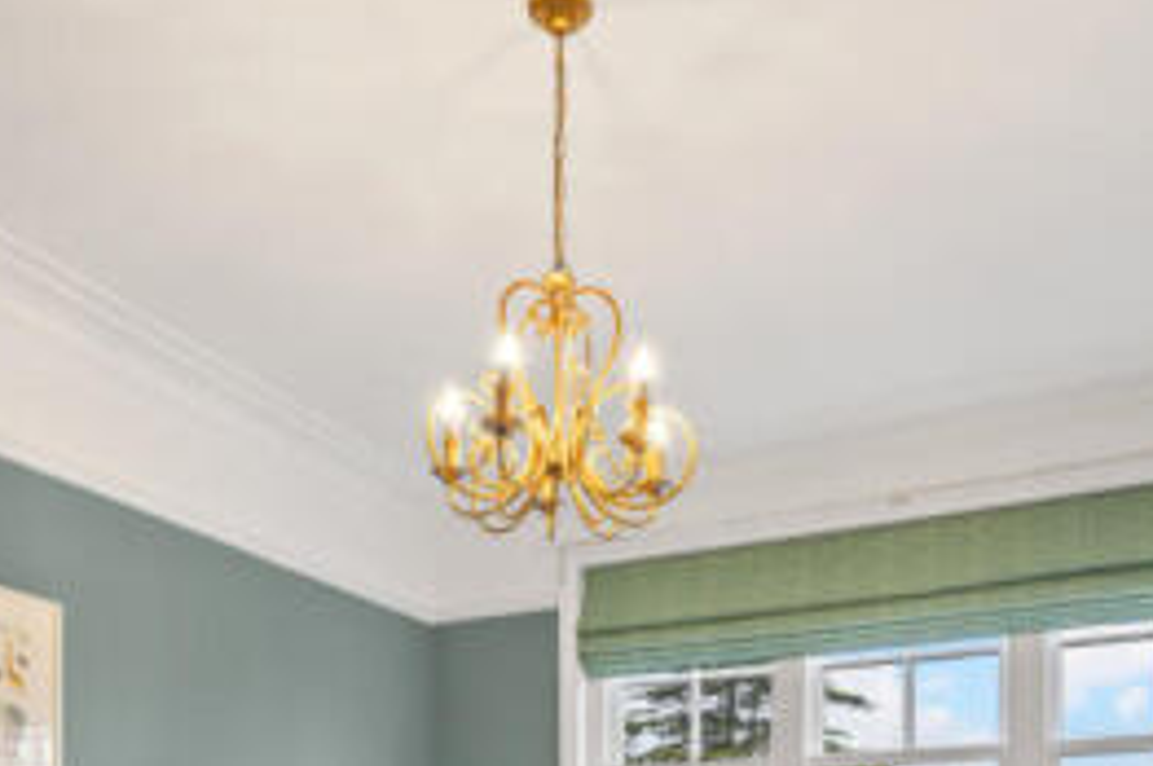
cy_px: 942
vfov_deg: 31.1
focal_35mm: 35
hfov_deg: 54.5
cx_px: 576
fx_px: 1120
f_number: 16
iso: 200
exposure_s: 3
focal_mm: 14
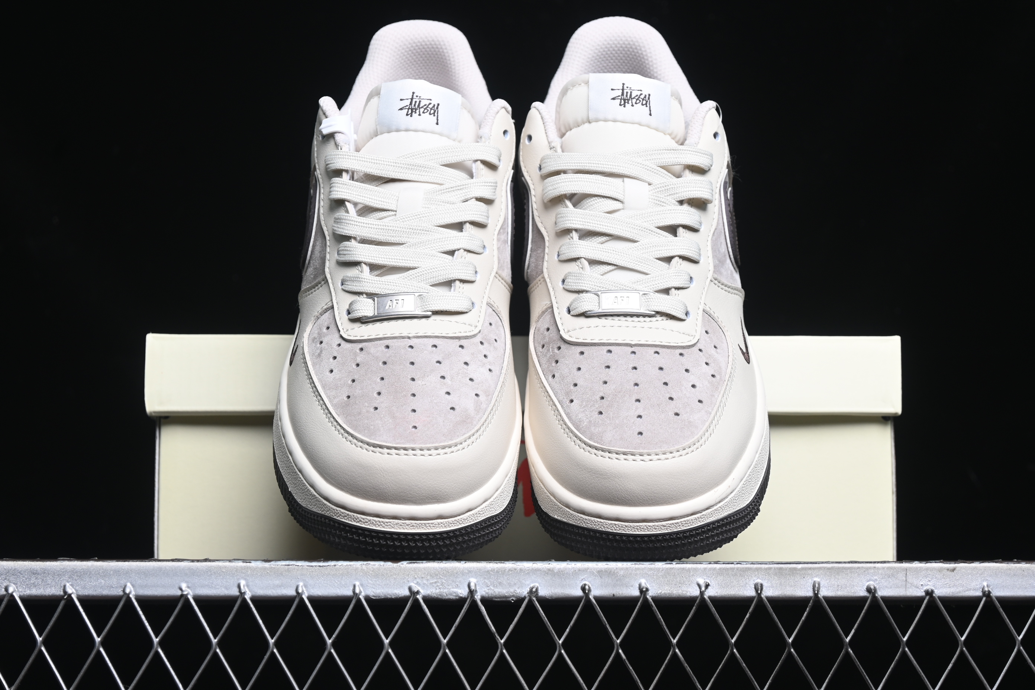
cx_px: 518
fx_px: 2156
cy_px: 345
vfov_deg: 18.2
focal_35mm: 75
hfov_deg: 27.0
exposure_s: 1/60
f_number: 6.3
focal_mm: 50
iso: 160
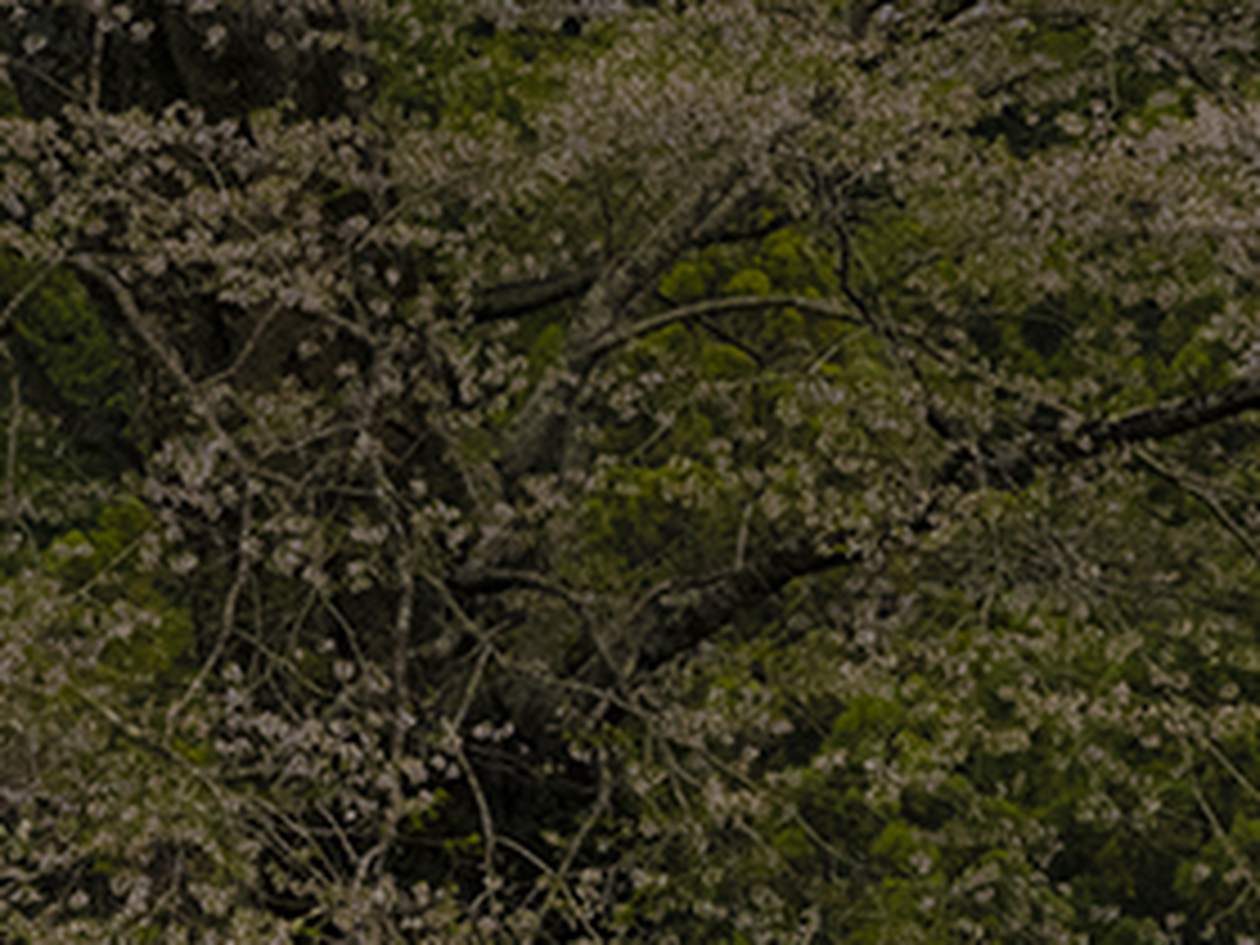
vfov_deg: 2.8
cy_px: -1440
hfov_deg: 3.7
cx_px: -801
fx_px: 19364
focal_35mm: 532
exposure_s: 1/30
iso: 1000
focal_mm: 117.4
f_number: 22
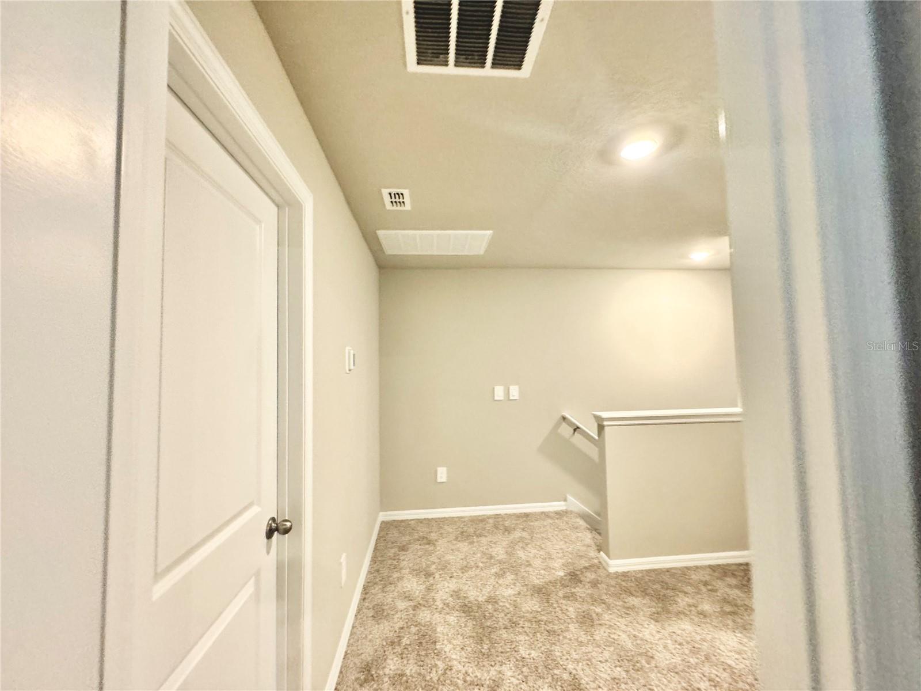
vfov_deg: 85.7
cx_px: 460
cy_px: 346
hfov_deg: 102.1
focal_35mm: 14
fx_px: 372
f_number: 2.2
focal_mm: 2.22
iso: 400
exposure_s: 1/60
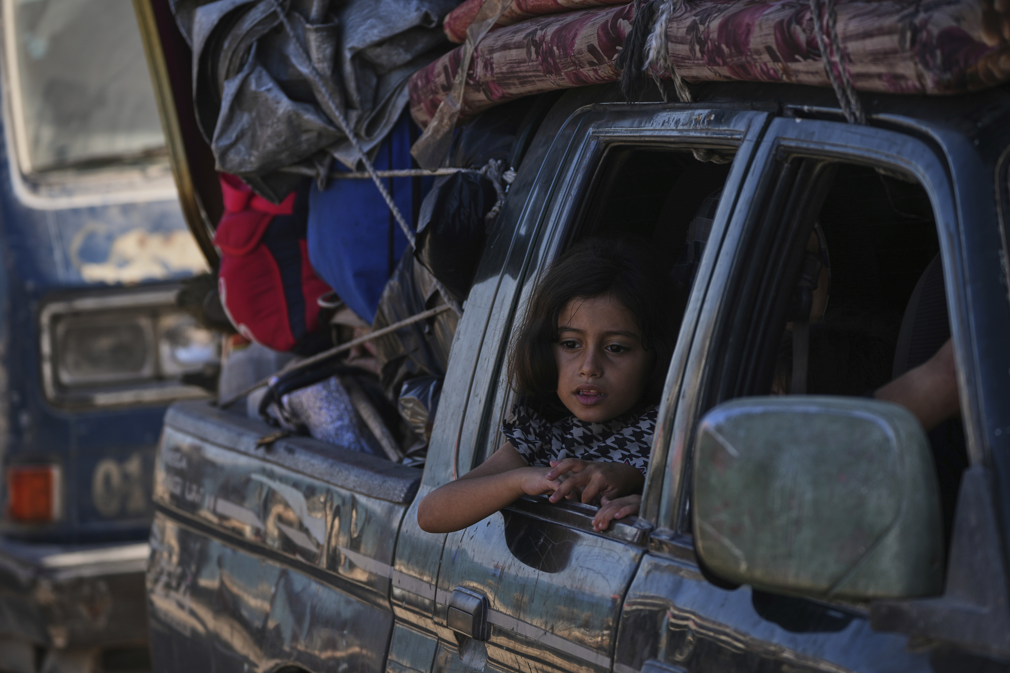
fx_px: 5190
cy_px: 336
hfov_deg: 11.1
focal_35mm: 185
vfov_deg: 7.4
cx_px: 505
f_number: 5.6
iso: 100
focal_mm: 185
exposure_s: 1/400
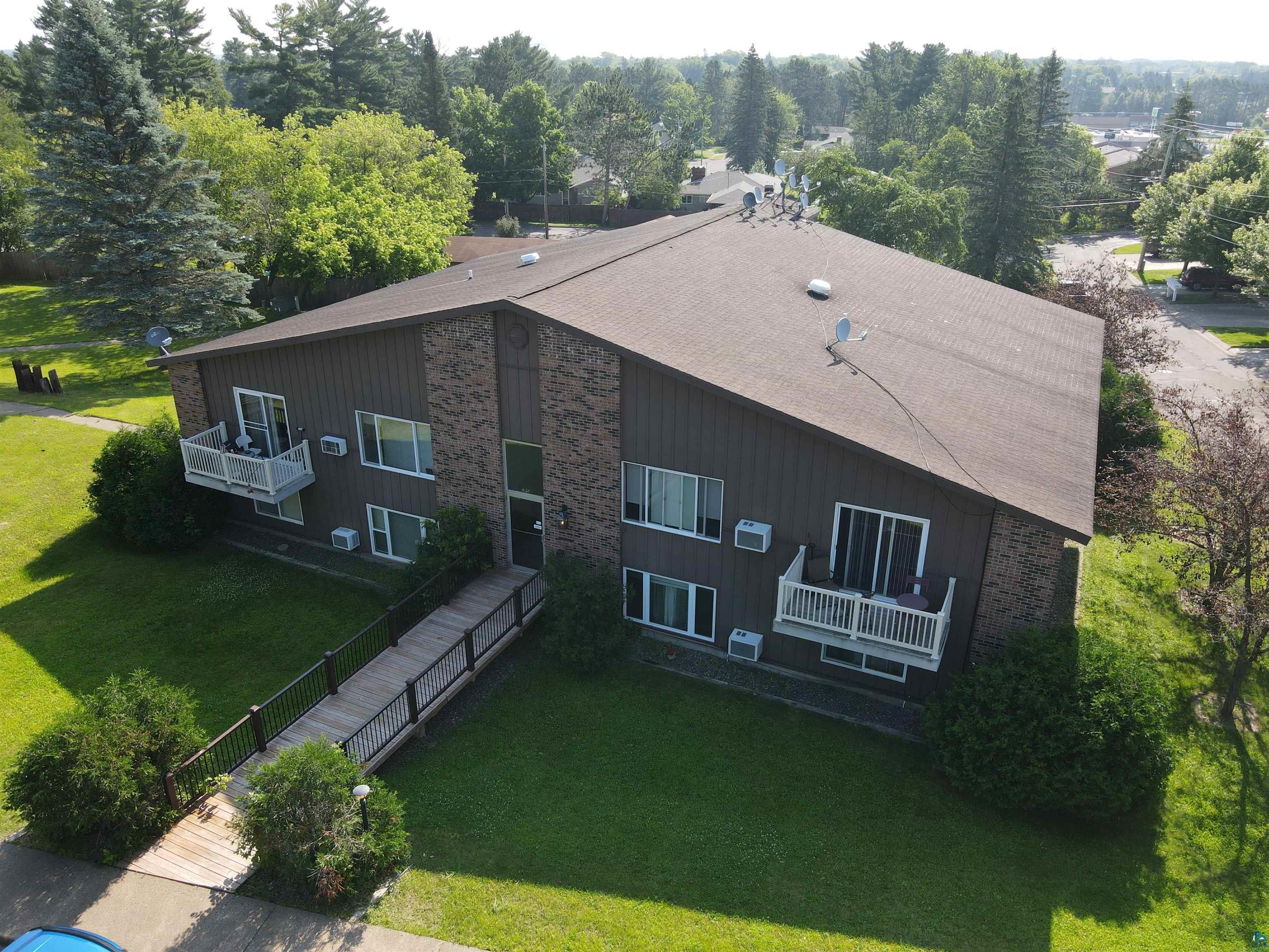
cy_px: 476
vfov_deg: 56.8
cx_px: 634
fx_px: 880
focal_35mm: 24
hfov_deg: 71.6
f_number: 2.8
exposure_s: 1/200
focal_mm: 4.5
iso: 100
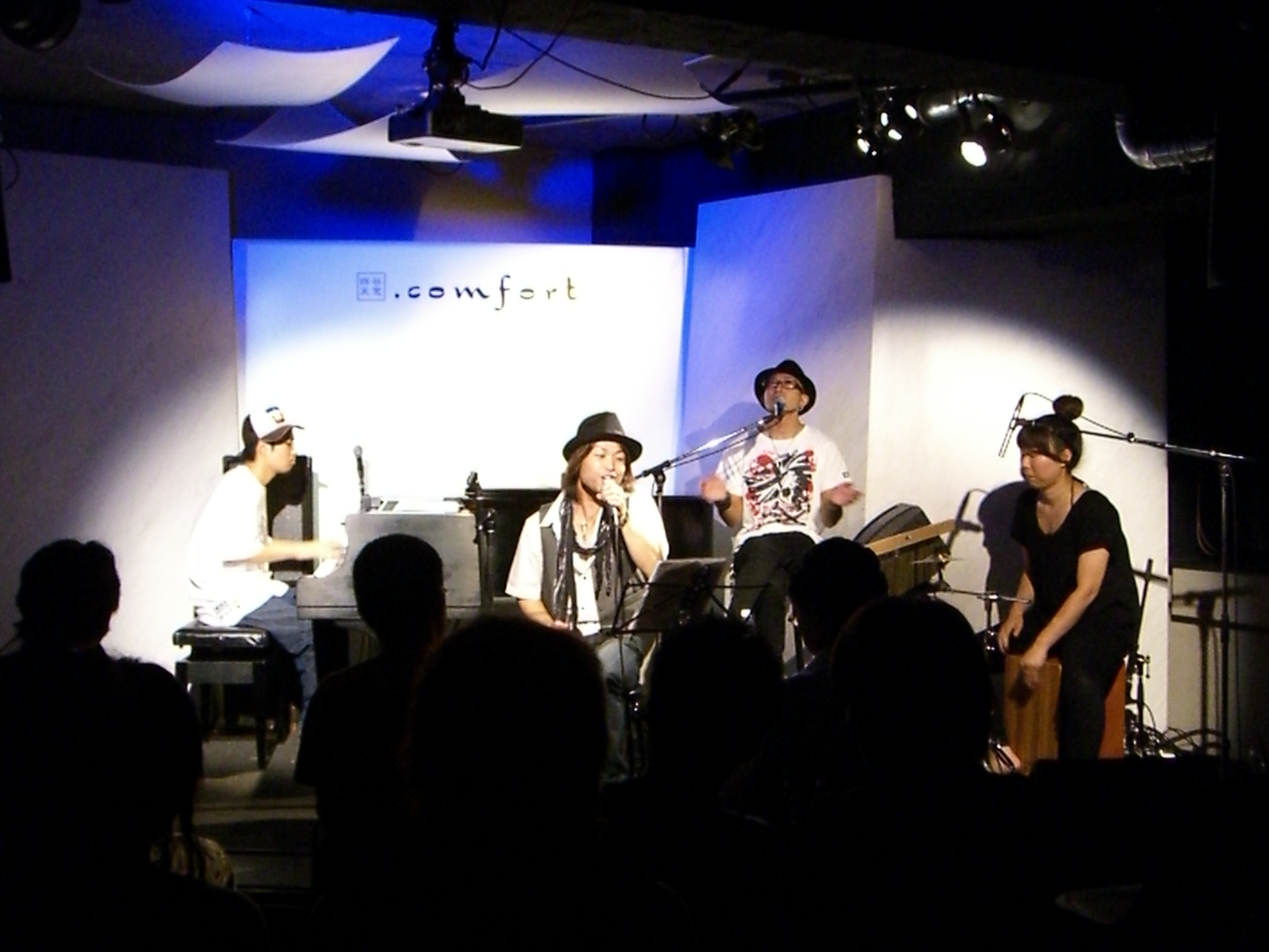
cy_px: 476
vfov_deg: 30.9
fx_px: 1723
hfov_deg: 40.4
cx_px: 634
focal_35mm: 47
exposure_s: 1/40
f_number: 3
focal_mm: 7.6
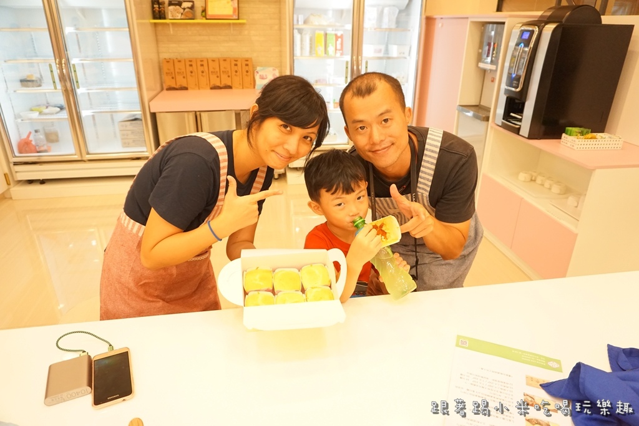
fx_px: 426
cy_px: 213
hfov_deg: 73.7
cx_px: 320
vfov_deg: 53.1
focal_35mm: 24
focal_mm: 16
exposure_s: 1/160
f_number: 4
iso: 1600
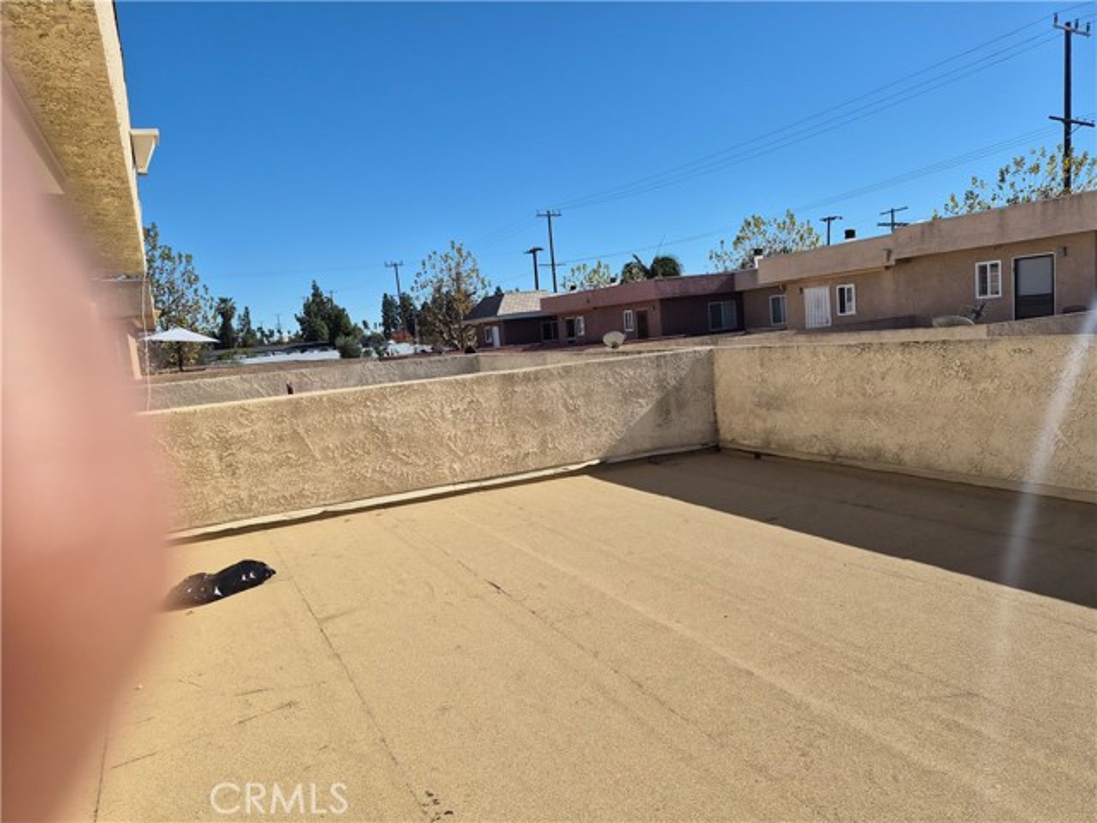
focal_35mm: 23
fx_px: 729
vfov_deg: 58.9
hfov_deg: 73.9
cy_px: 412
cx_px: 548
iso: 80
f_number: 1.8
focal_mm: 5.4
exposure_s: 1/7104
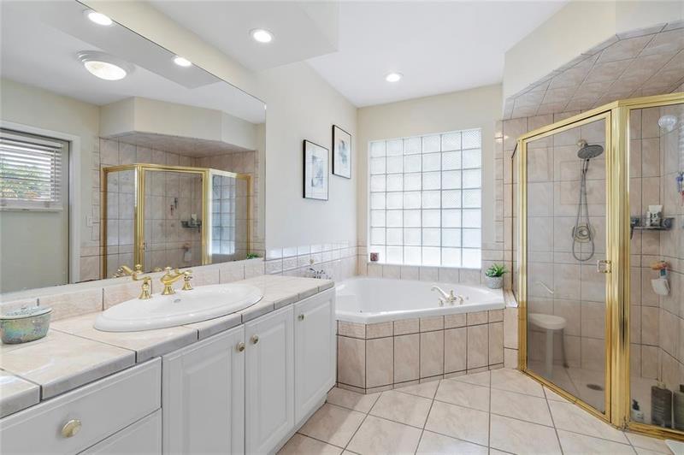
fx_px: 304
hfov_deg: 96.8
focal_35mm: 16
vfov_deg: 73.6
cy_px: 228
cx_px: 342
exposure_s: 1/20
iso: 200
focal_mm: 16
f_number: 9
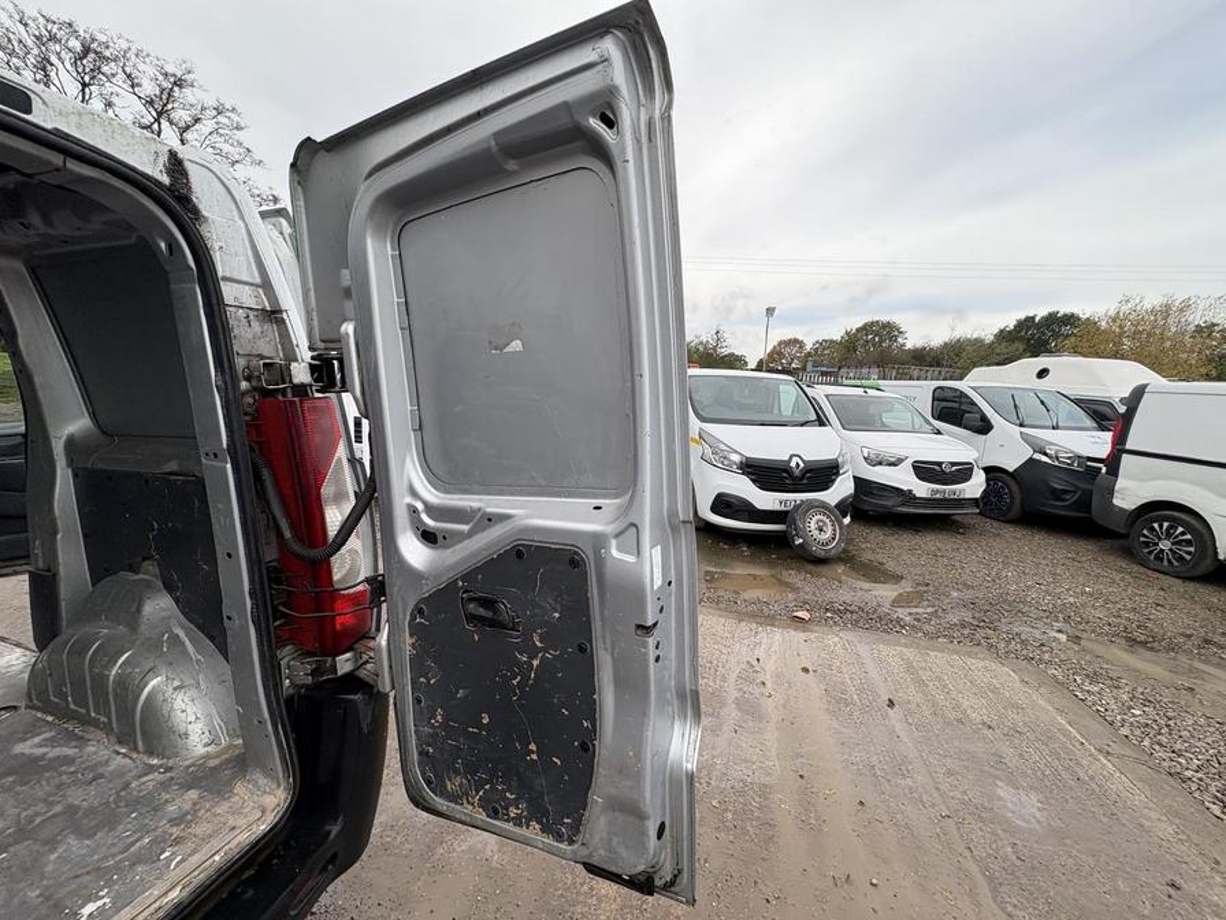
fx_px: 496
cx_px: 613
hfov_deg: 102.1
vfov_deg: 85.7
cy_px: 460
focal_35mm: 14
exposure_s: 1/361
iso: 40
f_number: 2.2
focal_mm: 2.22
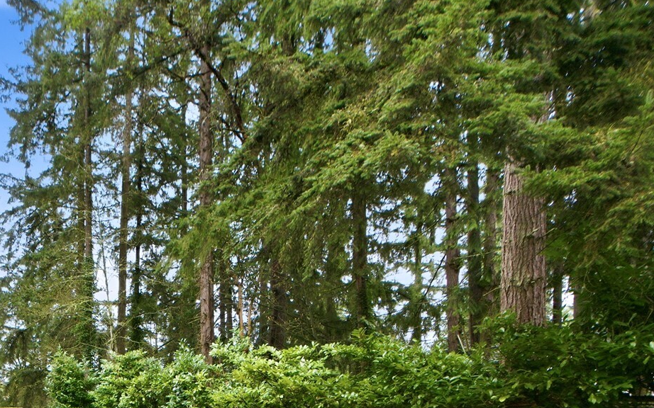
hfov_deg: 58.7
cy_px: 370
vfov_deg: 38.8
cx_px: 144
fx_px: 535
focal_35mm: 30
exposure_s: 1/60
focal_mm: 16
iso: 400
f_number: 9
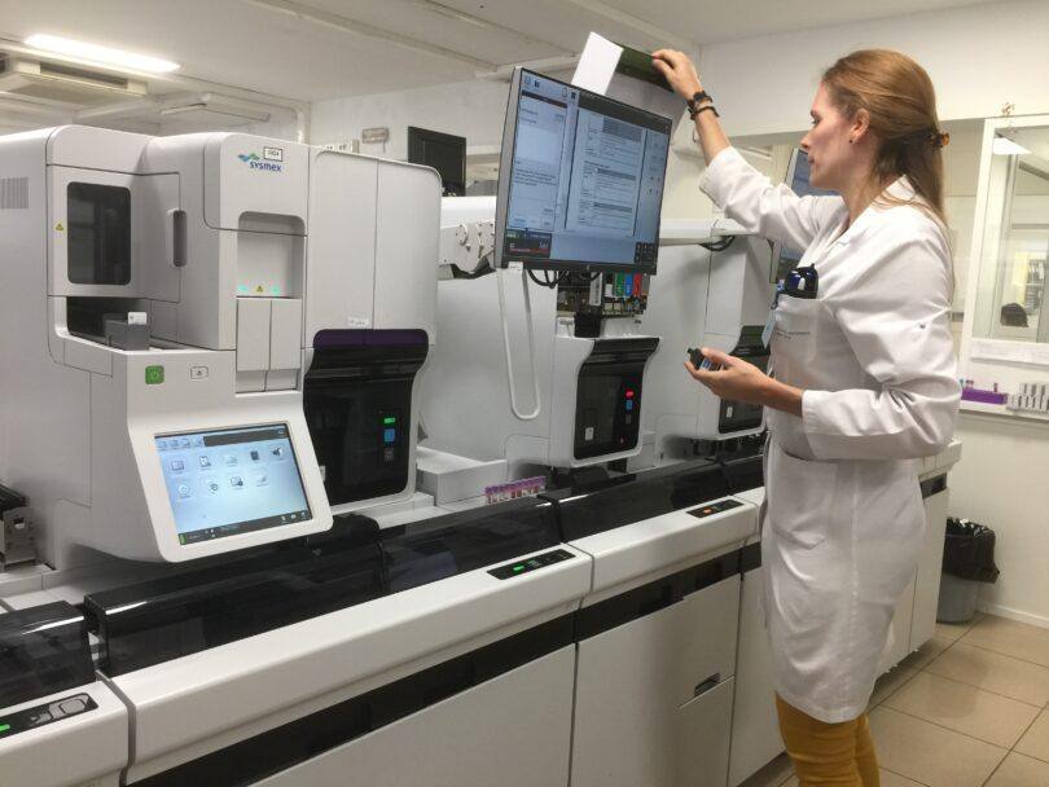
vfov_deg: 48.3
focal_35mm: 29
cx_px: 524
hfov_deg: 61.6
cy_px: 394
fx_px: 879
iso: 40
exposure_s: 1/33
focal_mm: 4.15
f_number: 2.2
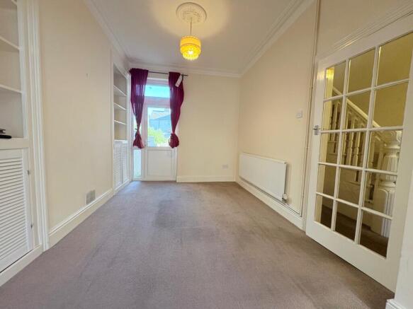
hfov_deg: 102.1
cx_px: 206
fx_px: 167
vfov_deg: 85.7
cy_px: 154
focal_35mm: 14
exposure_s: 1/82
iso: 250
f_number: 2.2
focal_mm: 2.22
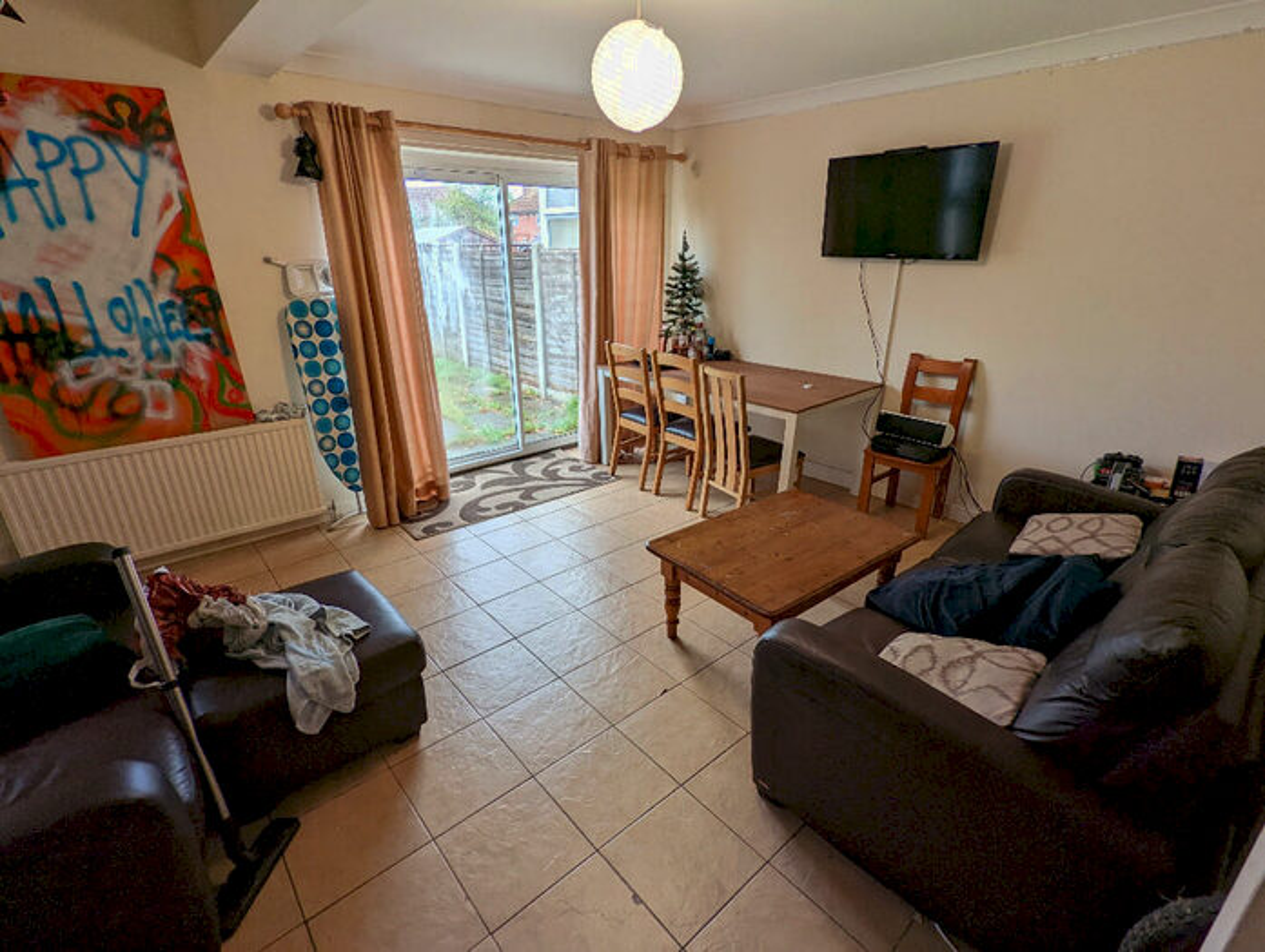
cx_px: 632
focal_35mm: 16
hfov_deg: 94.4
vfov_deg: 78.3
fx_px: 586
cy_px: 476
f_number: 2.2
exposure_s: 1/33.3
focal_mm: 2.35
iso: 43
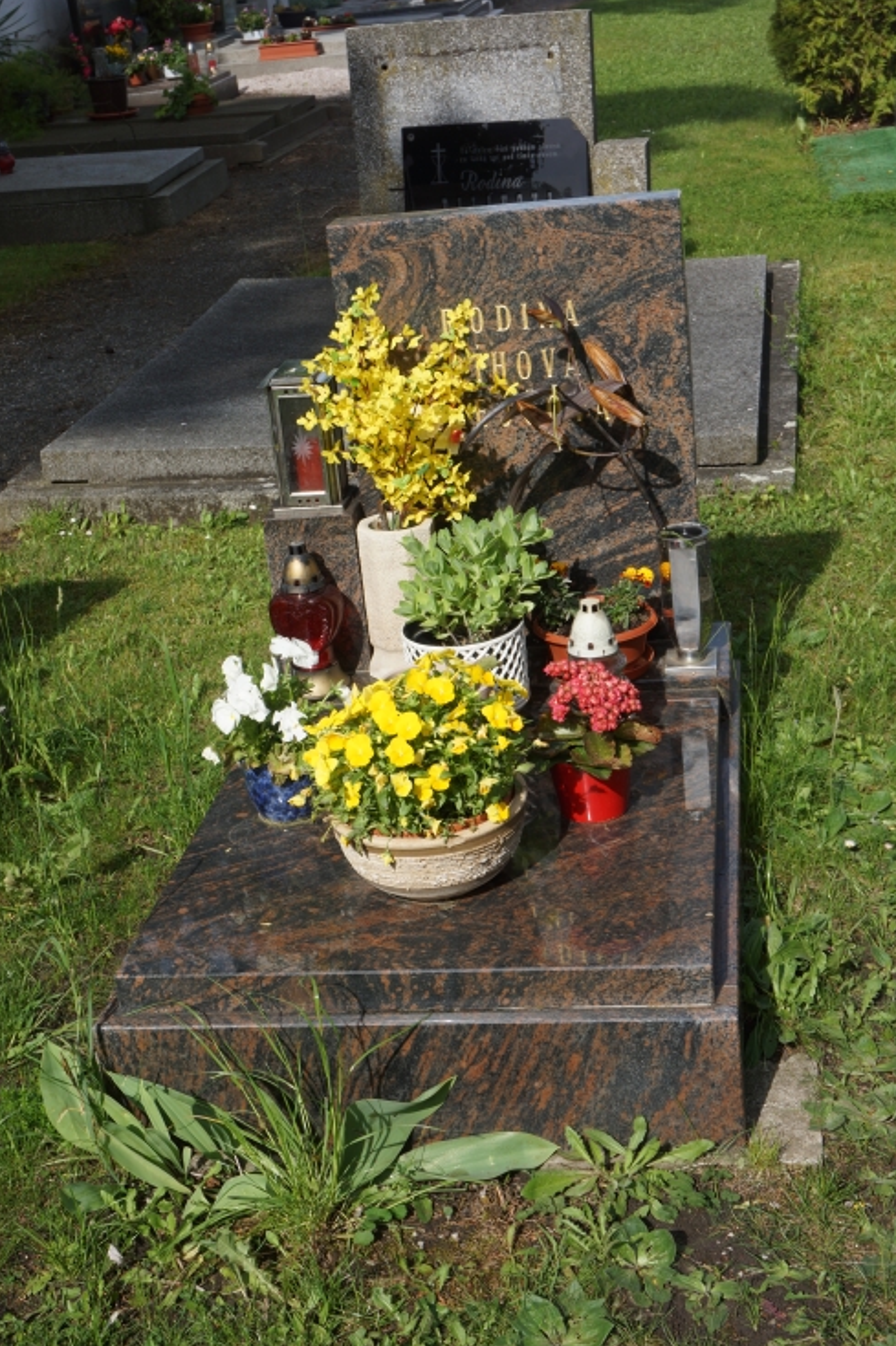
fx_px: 1832
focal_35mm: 49
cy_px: 698
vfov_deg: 40.4
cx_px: 455
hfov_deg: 27.5
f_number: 11
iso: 100
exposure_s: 1/125
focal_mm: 30
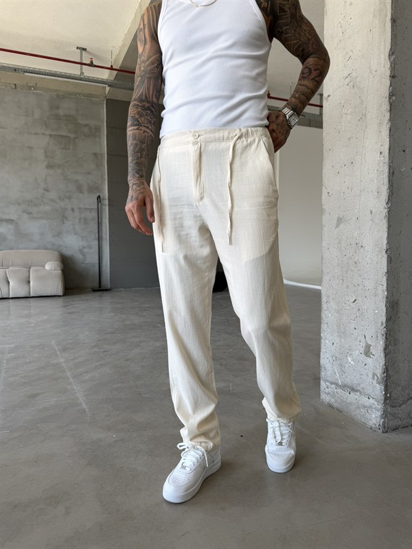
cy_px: 274
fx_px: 381
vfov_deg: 71.6
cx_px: 206
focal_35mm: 24
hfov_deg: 56.8
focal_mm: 6.76
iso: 64
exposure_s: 1/160
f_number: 1.78
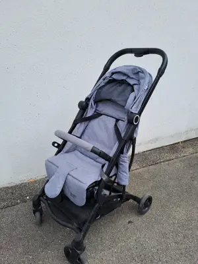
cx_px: 99
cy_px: 132
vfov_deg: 69.4
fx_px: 191
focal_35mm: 25
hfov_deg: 54.9
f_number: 1.8
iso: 32
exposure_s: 1/779
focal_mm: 4.65
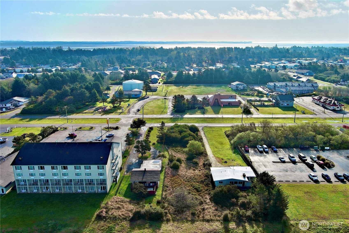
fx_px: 281
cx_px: 174
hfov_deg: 63.7
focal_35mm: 29
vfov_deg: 45.0
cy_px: 116
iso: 100
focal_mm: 10.57
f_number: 2.8
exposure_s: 1/1613
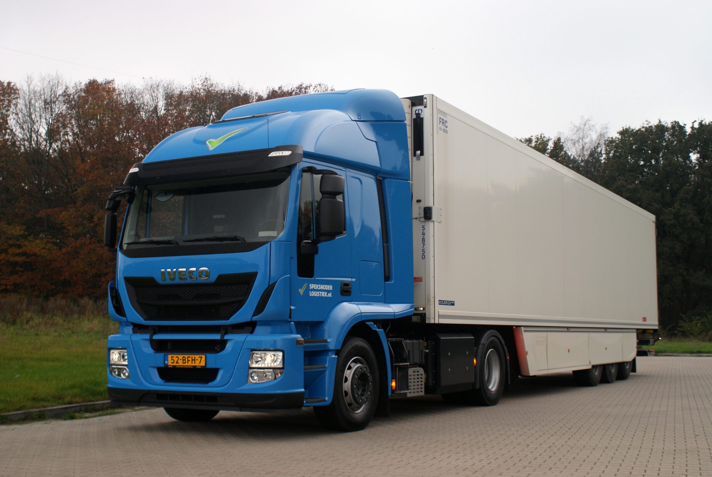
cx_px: 356
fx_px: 891
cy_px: 238
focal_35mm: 45
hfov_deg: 43.6
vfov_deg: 29.9
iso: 320
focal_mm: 30
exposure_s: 1/50
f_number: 5
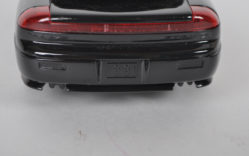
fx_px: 573
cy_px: 76
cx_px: 125
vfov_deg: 15.5
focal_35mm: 85
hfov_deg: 24.5
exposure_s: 1/125
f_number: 9
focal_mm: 55
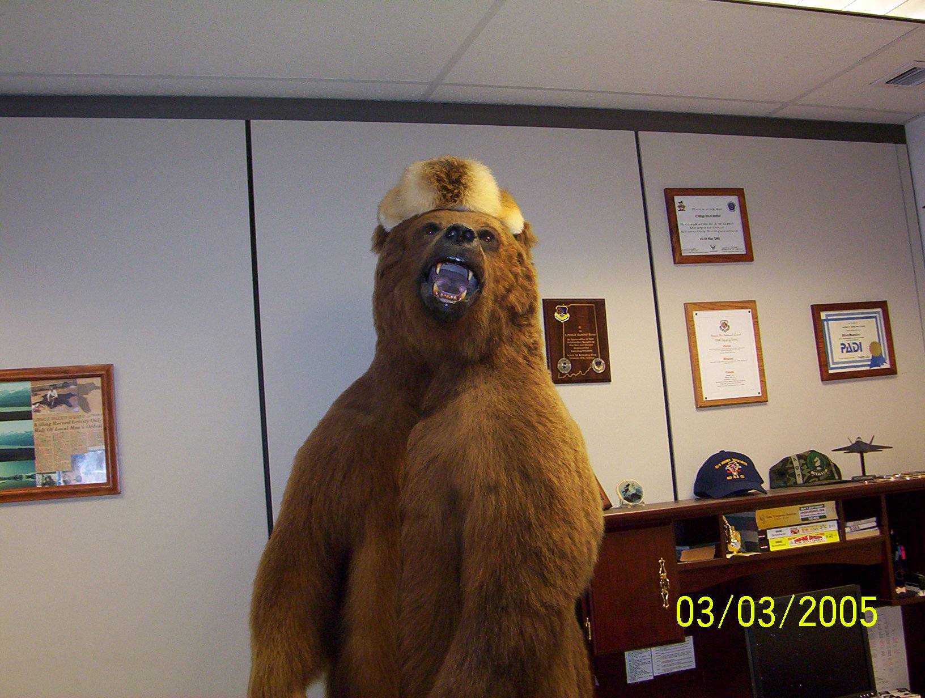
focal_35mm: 43
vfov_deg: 33.7
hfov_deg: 43.8
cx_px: 462
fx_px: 1152
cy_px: 349
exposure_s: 1/60
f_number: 2.73
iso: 140
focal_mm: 5.77
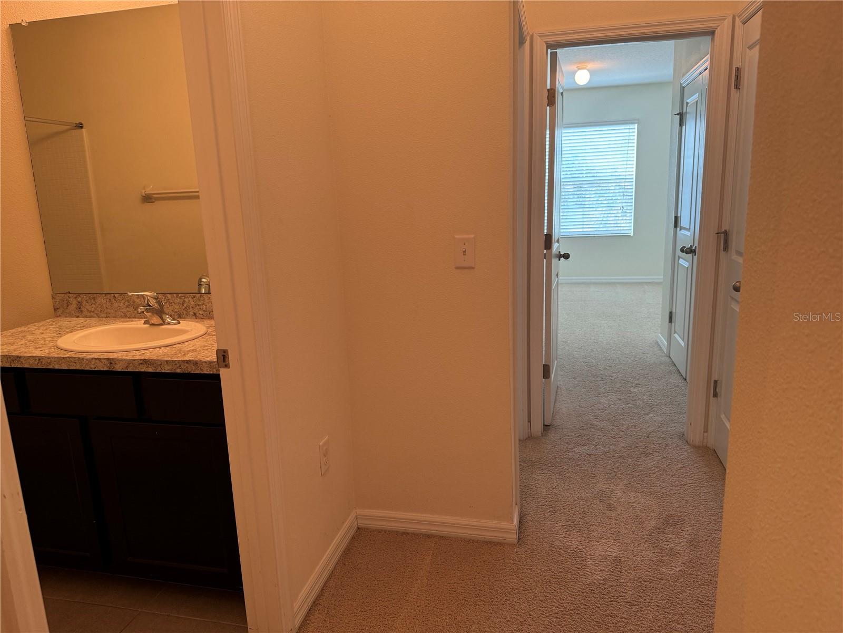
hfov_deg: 71.6
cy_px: 316
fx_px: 584
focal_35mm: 24
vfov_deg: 56.8
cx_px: 422
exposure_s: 1/60
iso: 160
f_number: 1.78
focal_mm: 6.86
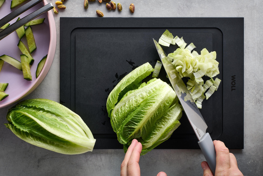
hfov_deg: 39.6
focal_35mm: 50
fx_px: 365
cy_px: 88
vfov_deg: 27.0
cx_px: 132
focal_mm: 50
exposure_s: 1/250
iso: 100
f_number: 16
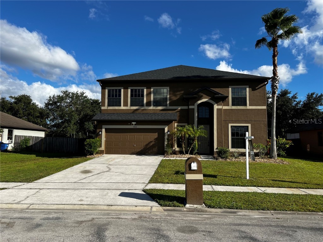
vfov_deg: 53.1
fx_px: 243
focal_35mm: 26
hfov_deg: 67.3
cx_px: 162
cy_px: 121
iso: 50
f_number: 1.5
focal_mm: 5.7
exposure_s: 1/4115
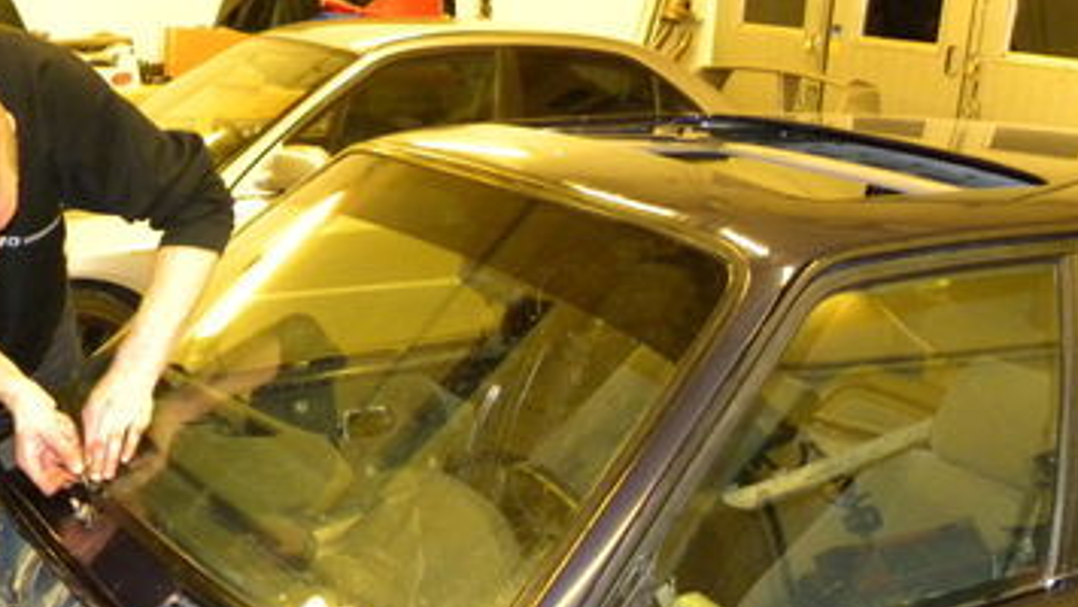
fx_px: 1458
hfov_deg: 40.6
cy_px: 701
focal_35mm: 51
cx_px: 519
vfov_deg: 22.0
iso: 400
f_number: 2.8
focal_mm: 4.6
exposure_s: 1/30
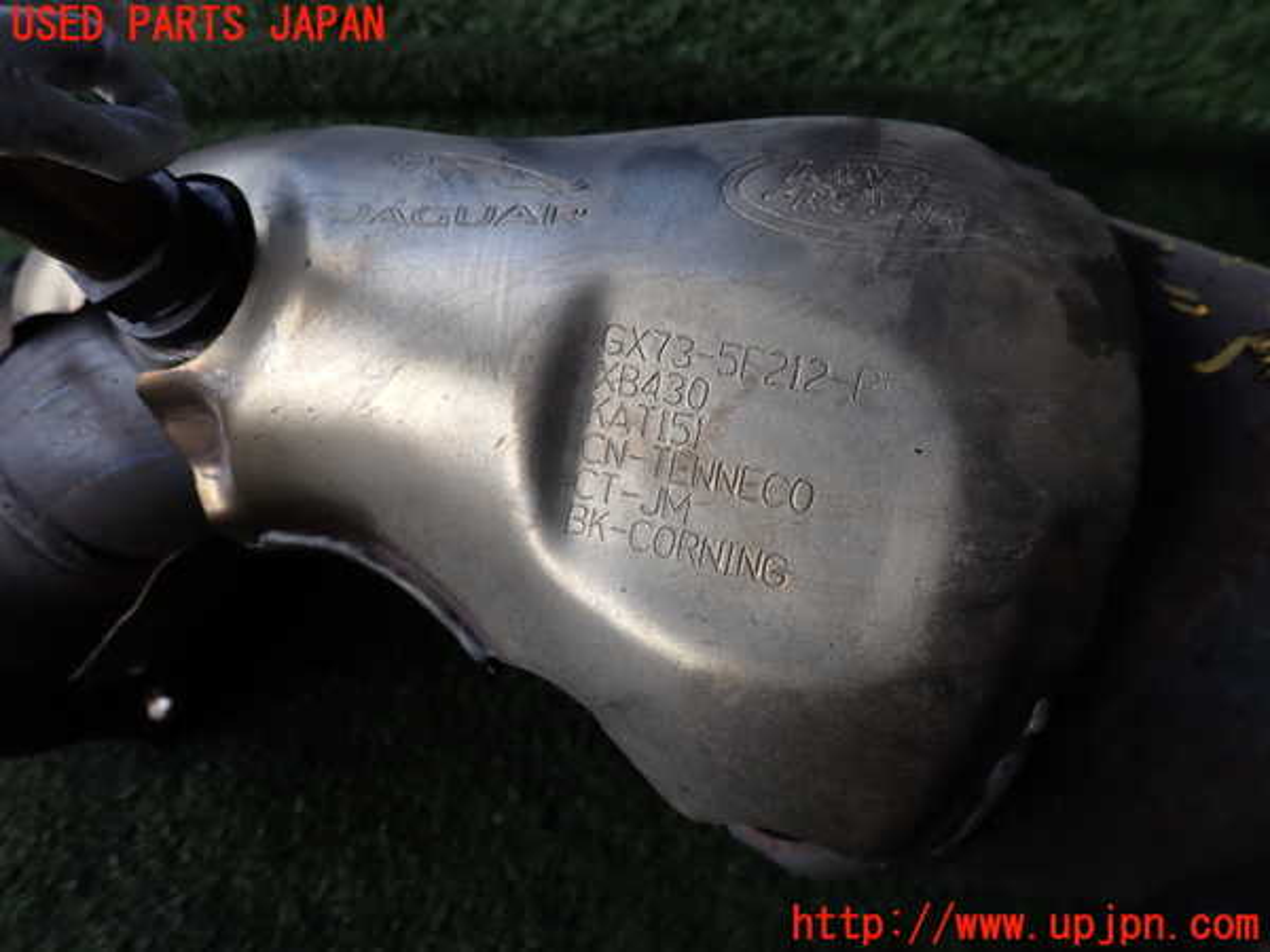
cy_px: 476
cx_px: 635
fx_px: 917
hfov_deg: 69.4
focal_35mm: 25
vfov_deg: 54.9
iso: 100
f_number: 2.8
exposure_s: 1/160
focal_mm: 4.5
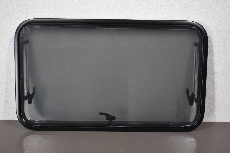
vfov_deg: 28.9
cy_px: 76
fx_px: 297
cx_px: 115
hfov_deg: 42.3
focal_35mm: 46
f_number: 4.2
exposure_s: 1/200
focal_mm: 31
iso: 800
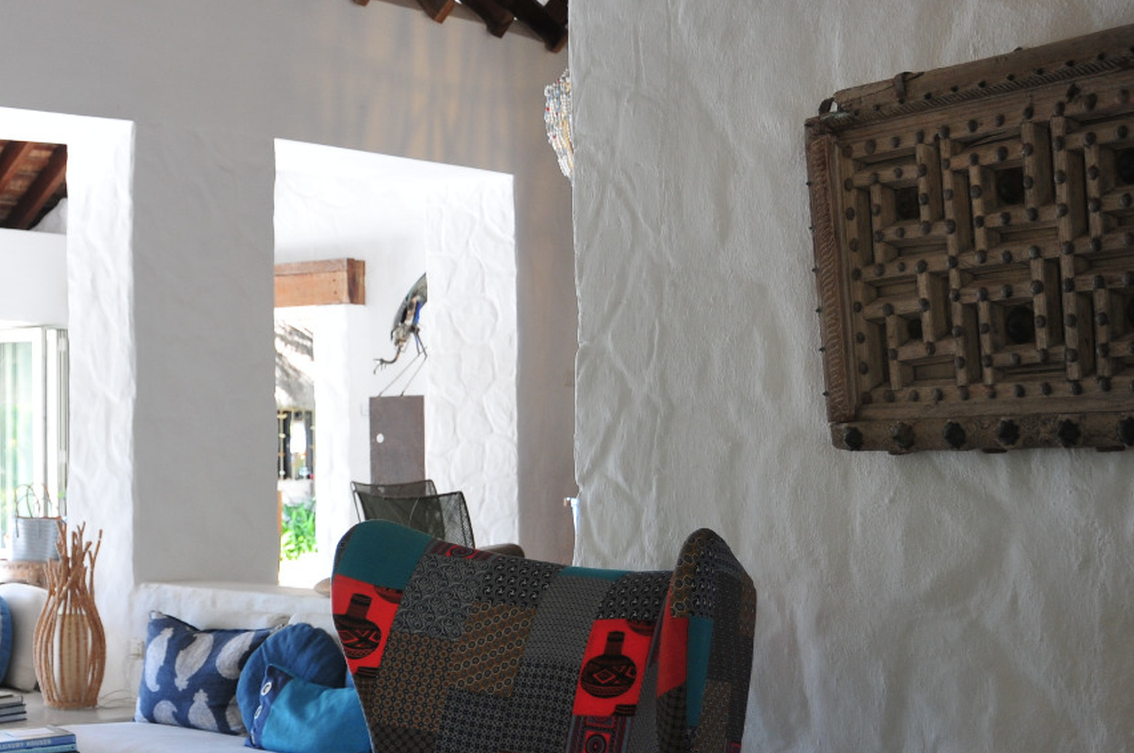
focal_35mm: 63
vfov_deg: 21.5
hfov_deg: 30.8
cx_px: 165
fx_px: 1982
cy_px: 404
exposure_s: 1/40
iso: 200
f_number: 4
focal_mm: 22
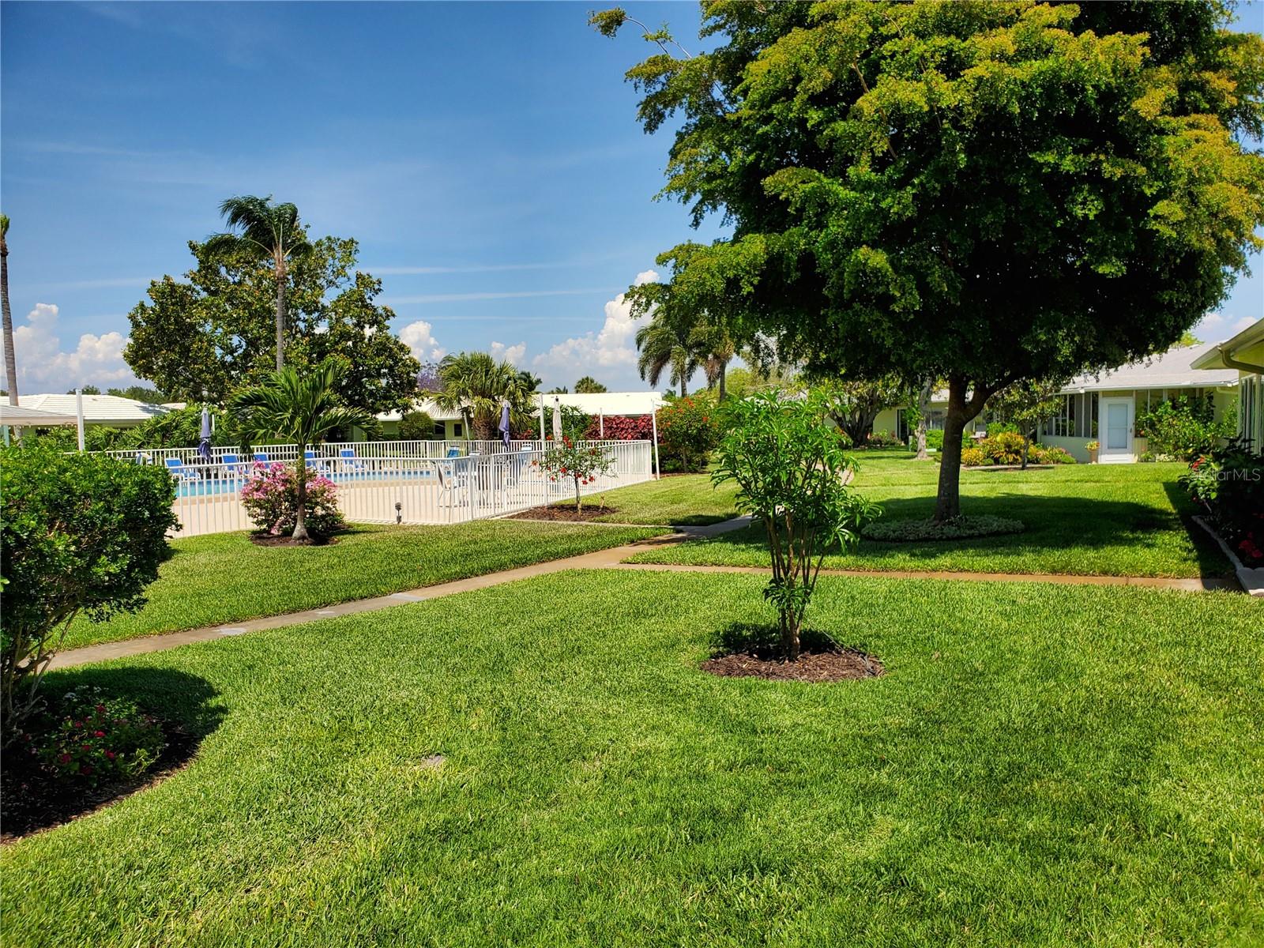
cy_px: 474
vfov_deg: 53.1
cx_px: 632
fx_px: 949
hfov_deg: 67.3
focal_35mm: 26
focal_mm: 4.3
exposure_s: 1/2341
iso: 50
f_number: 2.4
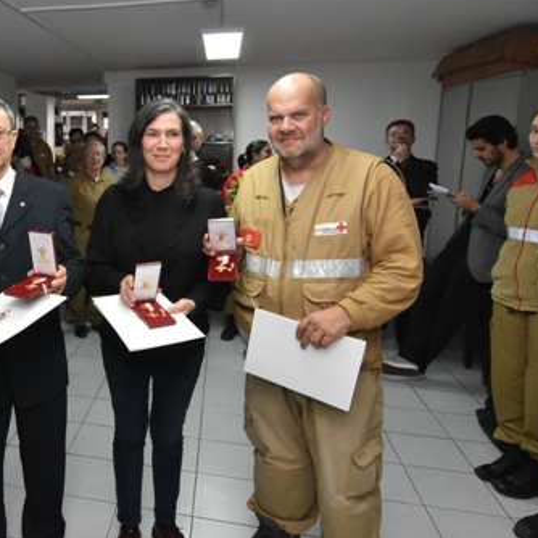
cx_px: 66
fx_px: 559
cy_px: 243
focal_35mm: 32
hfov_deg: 46.9
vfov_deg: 51.3
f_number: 5.6
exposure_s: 1/200
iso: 1600
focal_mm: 13
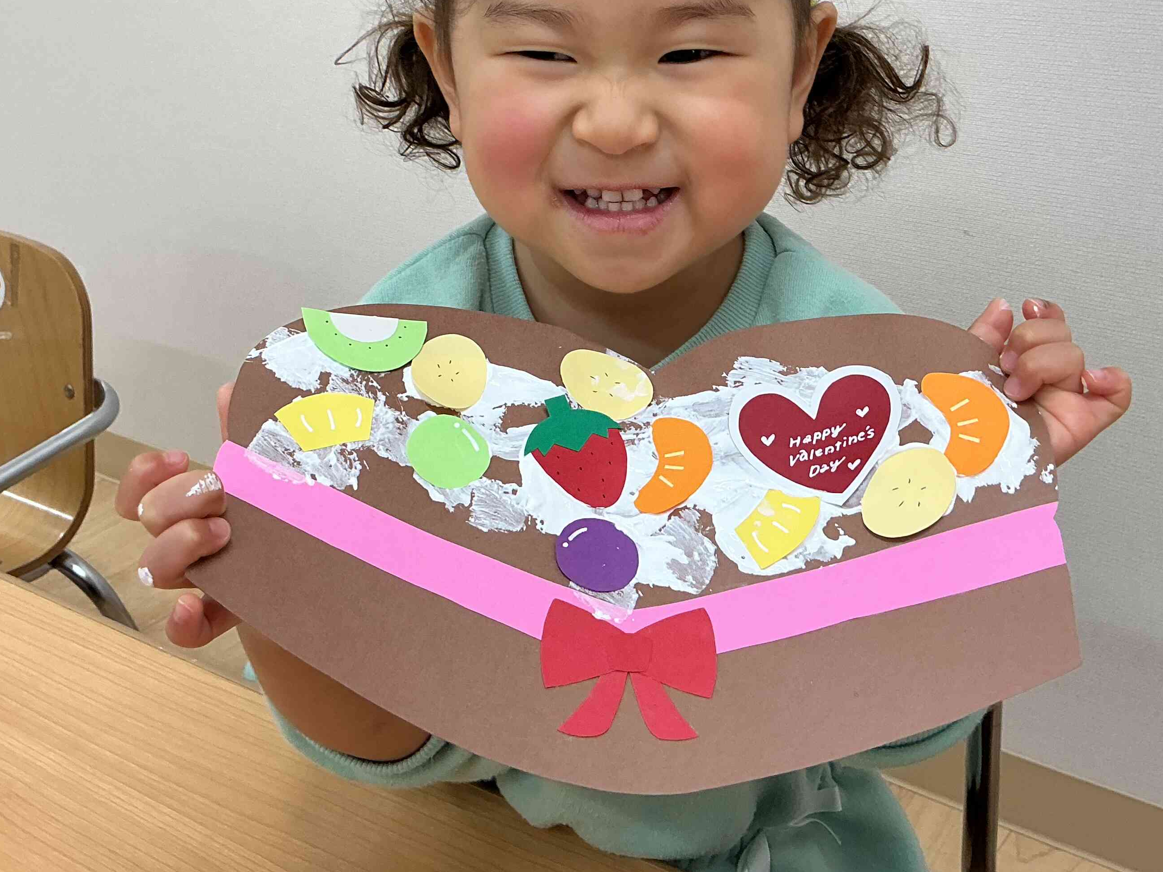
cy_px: 229
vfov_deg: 31.7
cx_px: 649
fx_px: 1512
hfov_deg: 42.0
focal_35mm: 45
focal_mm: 3
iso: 50
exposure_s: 1/120
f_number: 1.8
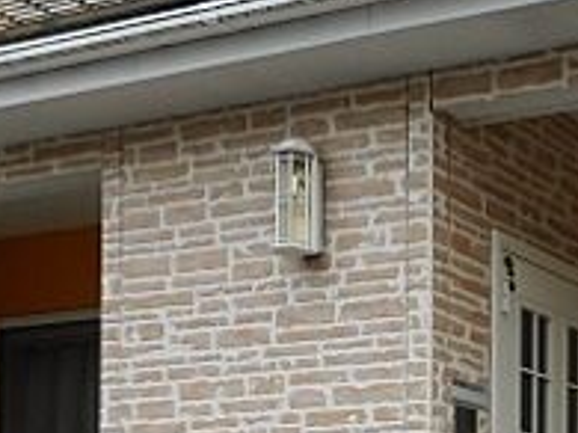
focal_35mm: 82
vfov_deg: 16.6
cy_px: 623
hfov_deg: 21.2
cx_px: 788
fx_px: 1368
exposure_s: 1/320
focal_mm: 4.5
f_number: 3.7
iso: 80
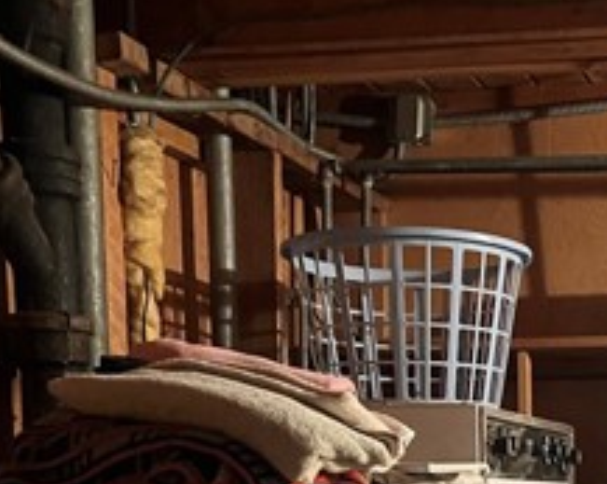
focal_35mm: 75
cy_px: 649
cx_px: 649
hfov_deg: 24.0
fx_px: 1346
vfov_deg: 18.8
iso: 640
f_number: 1.5
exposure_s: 1/40
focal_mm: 5.7
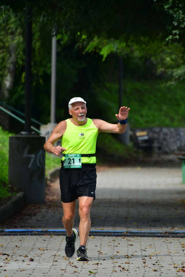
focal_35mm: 405
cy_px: 138
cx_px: 92
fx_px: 3122
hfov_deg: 3.4
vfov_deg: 5.1
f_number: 5.6
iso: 1250
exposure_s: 1/4000
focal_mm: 270
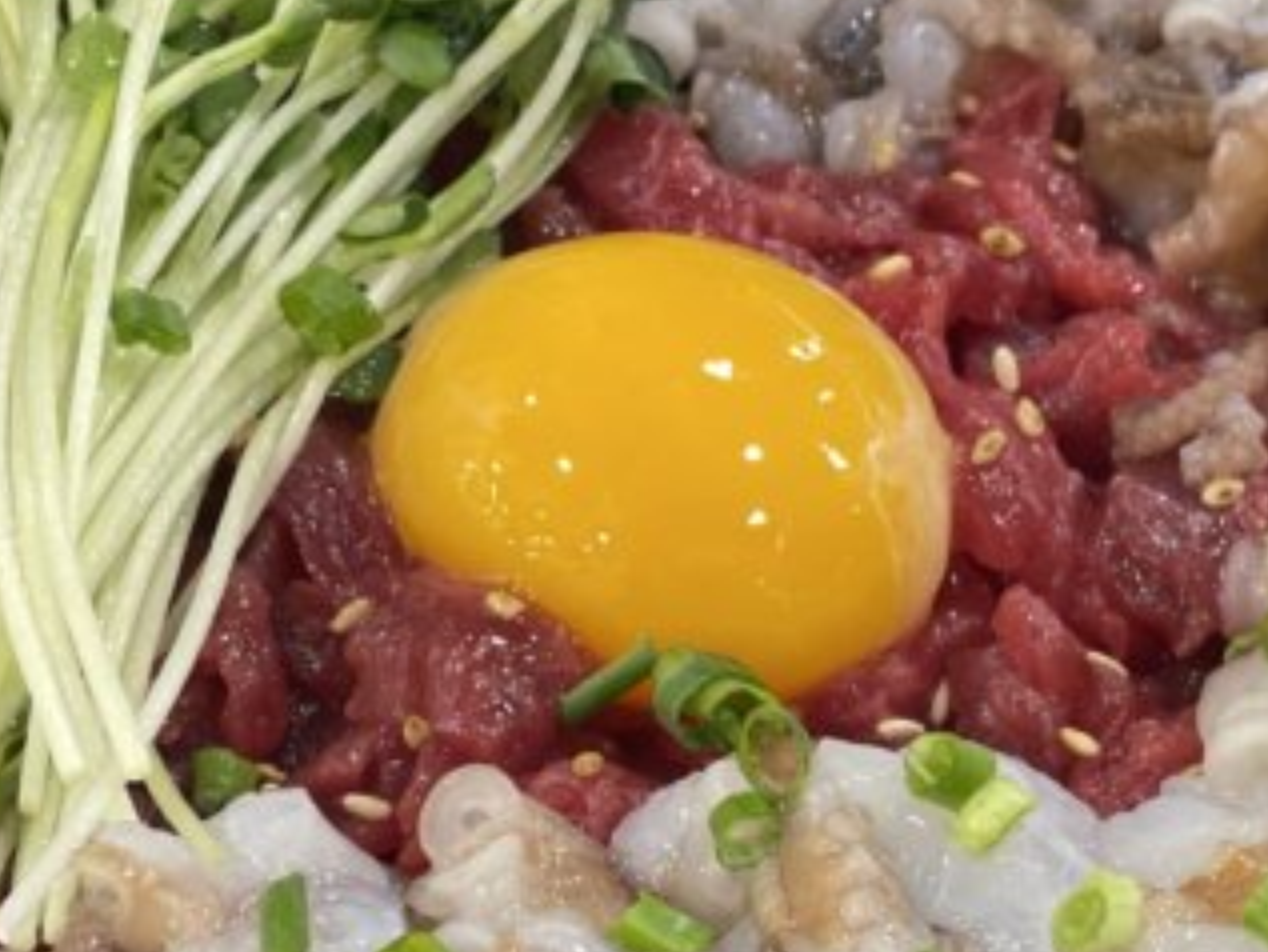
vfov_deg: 11.7
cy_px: 780
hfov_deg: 15.5
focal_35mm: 126
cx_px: 988
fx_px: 4617
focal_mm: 6
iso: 200
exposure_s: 1/40
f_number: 2
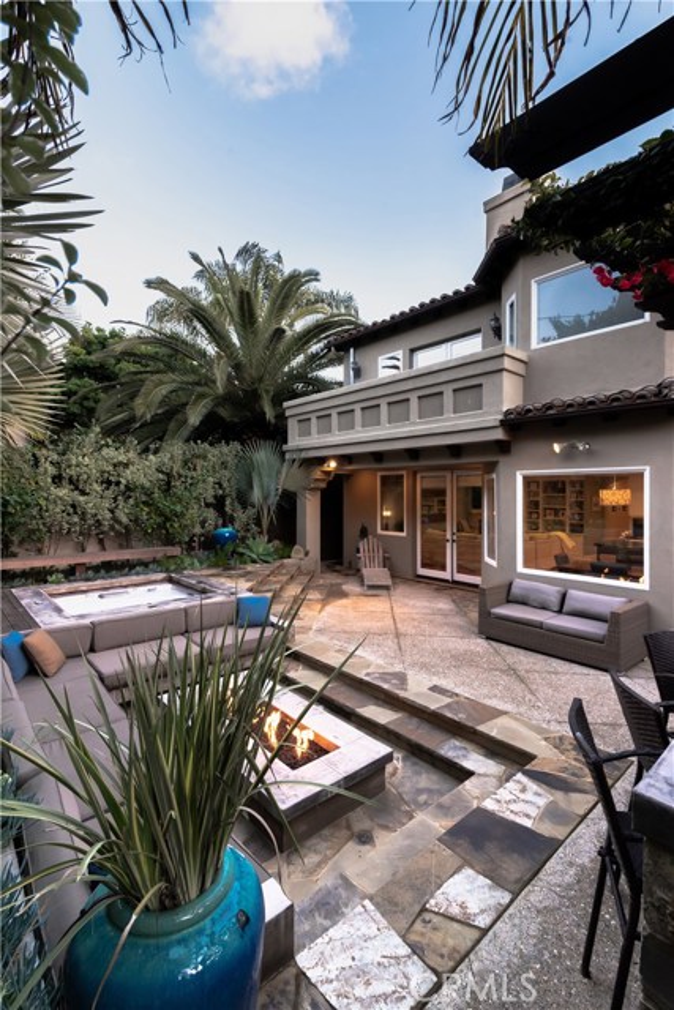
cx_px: 337
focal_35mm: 16
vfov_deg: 96.7
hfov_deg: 73.8
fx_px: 449
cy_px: 505
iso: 1000
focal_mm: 16
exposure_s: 1/60
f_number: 9
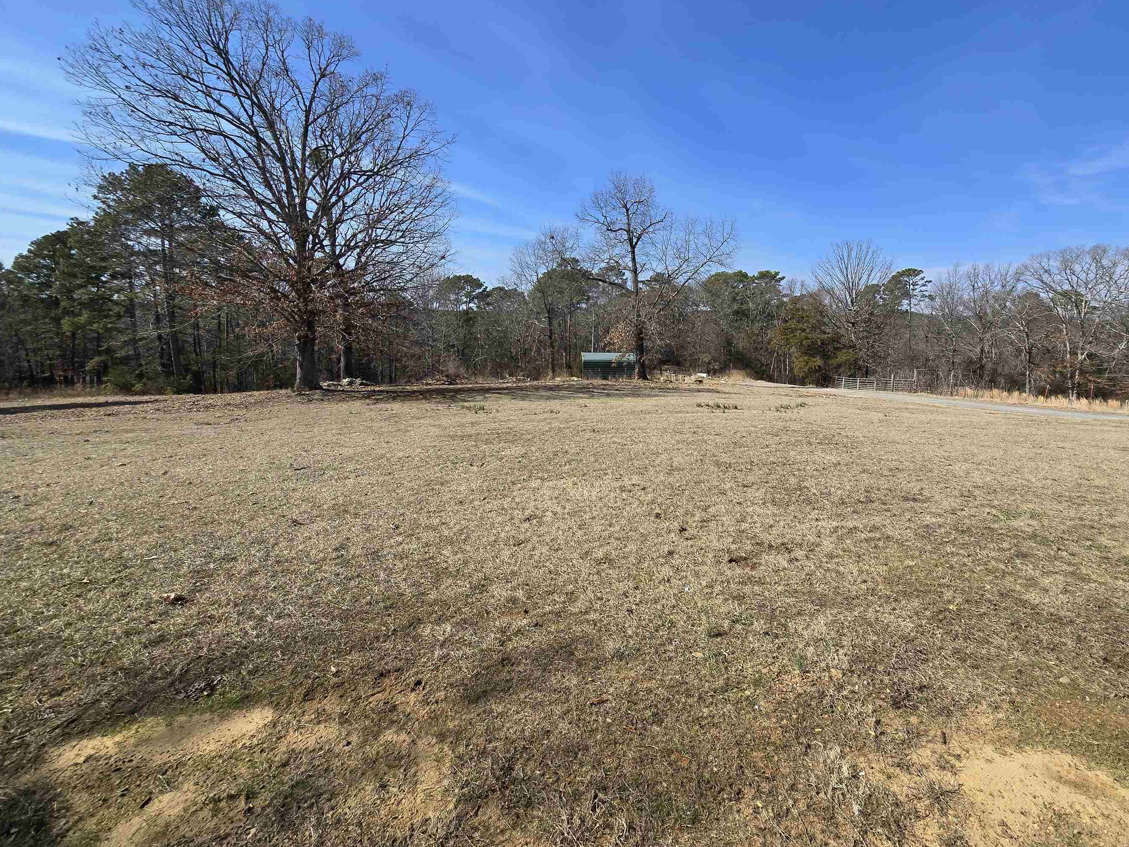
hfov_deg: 97.6
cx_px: 640
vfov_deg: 81.4
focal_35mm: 15
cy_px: 375
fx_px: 489
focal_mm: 2.2
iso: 50
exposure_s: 1/2027
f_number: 2.2
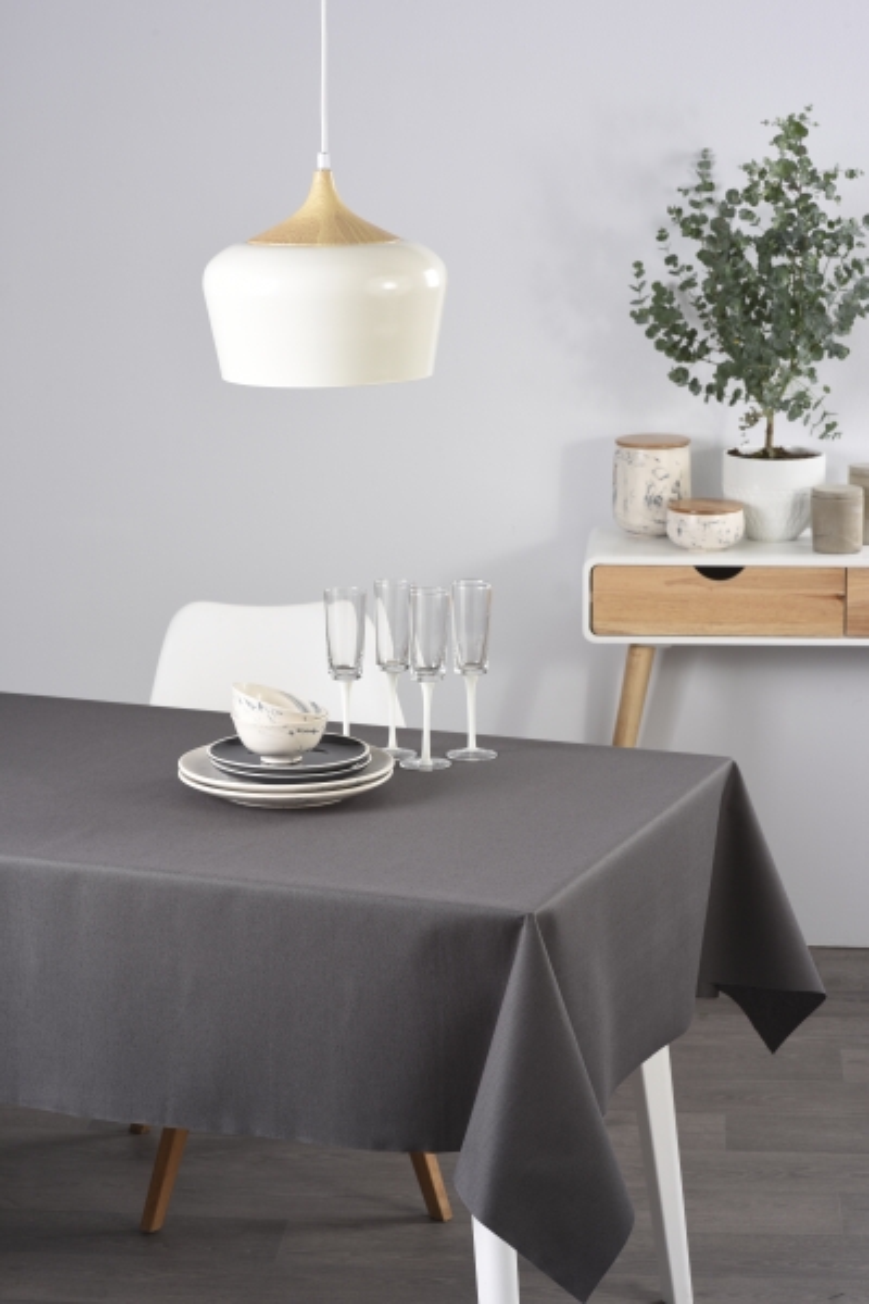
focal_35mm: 85
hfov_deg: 16.1
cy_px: 652
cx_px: 434
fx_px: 3077
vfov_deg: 23.9
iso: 125
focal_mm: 85
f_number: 11
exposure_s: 1/100
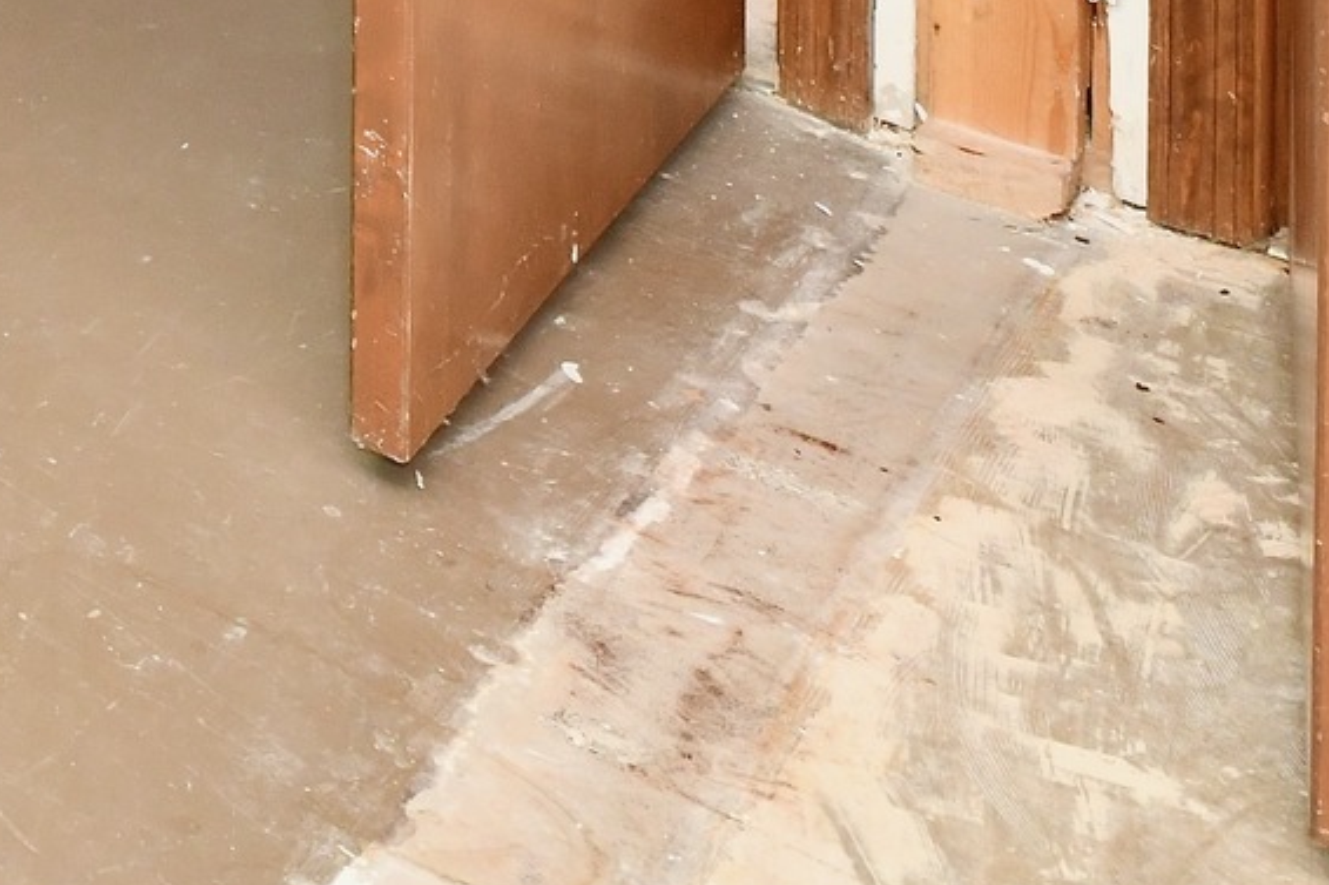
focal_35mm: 76
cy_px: -1413
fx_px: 2805
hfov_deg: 16.5
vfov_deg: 12.6
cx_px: -1613
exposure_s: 1/60
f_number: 6.3
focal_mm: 14
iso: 640
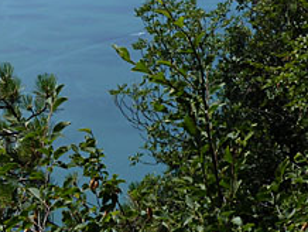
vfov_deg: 10.3
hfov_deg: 13.6
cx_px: 8
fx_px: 1274
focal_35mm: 143
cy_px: -28
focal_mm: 8.5
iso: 80
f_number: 5
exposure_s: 1/500
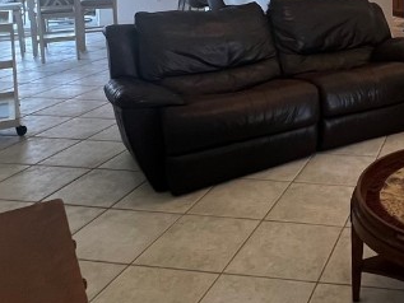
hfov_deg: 39.3
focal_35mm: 42
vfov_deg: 31.5
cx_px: 408
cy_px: -8
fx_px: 490
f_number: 1.8
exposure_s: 1/120
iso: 200
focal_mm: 1.57
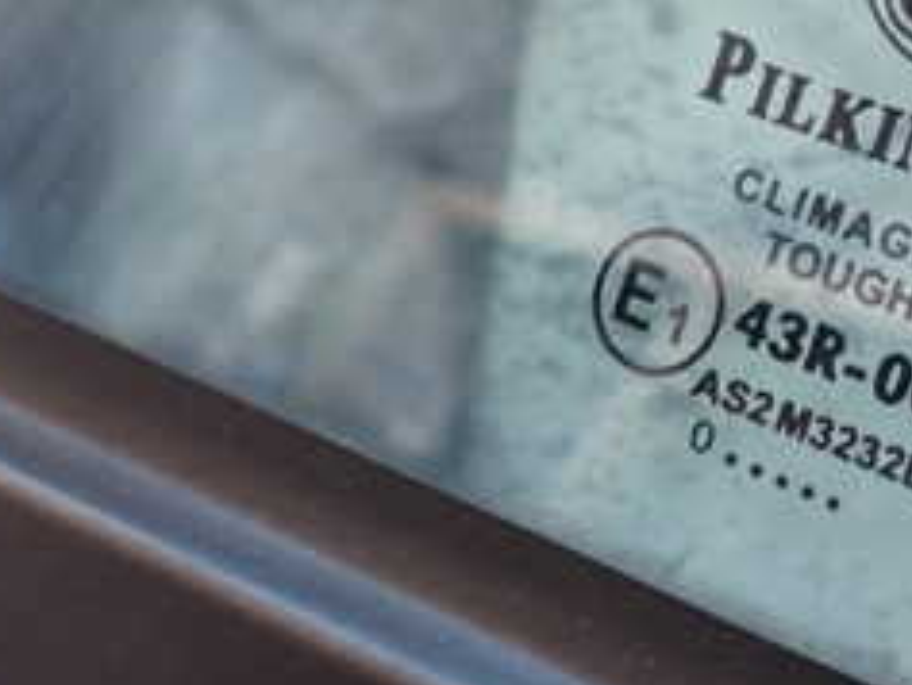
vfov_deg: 19.4
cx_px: 854
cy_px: 369
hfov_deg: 24.7
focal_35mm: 76
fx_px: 2003
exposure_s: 1/50
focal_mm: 5.4
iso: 200
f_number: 2.3
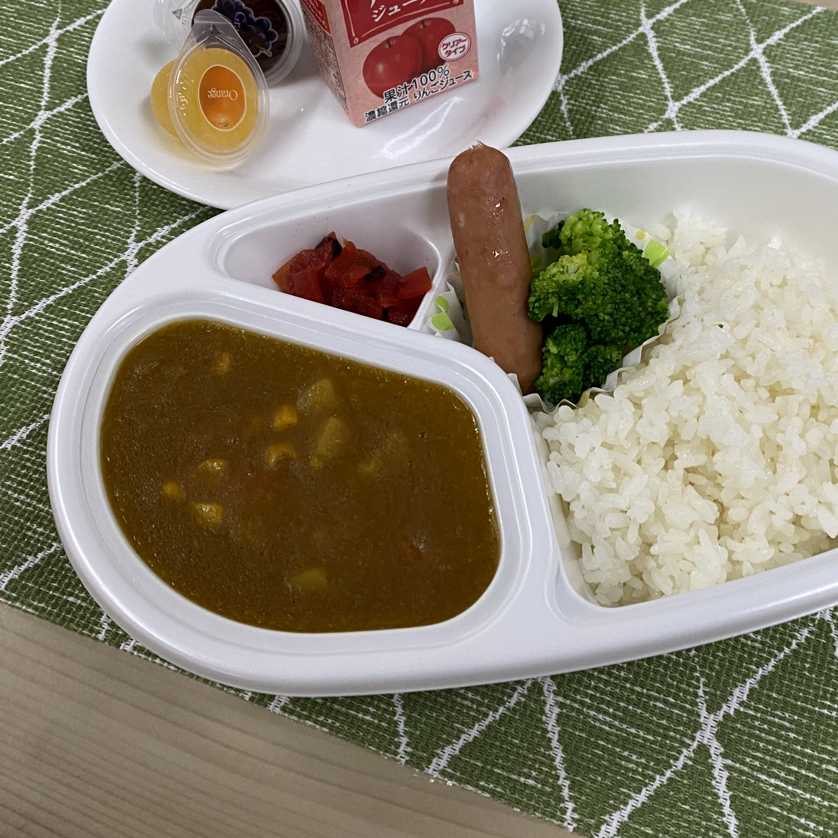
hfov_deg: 42.6
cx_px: 501
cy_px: 326
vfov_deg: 42.6
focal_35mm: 39
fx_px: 1068
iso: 125
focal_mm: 4.25
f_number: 1.8
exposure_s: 1/60
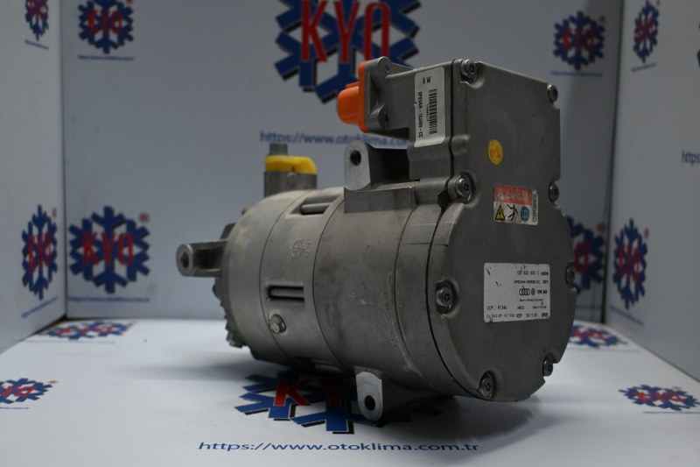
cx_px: 350
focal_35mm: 37
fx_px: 714
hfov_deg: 52.2
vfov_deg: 36.2
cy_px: 234
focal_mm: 24.5
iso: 640
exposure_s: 1/125
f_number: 4.2
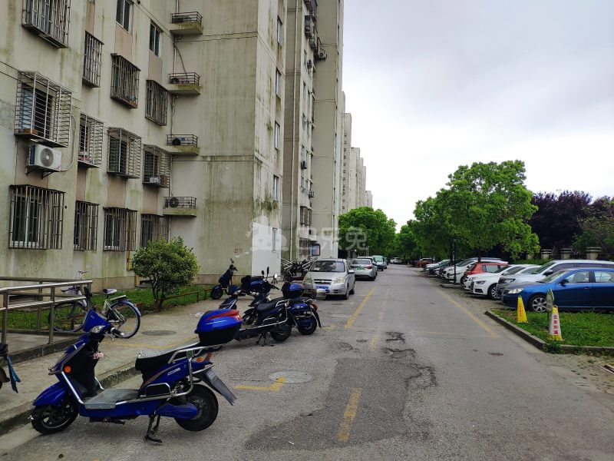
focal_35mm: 21
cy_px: 230
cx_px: 307
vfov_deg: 63.4
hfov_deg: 79.0
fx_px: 372
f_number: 1.8
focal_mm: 4.22
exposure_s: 1/582
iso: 100
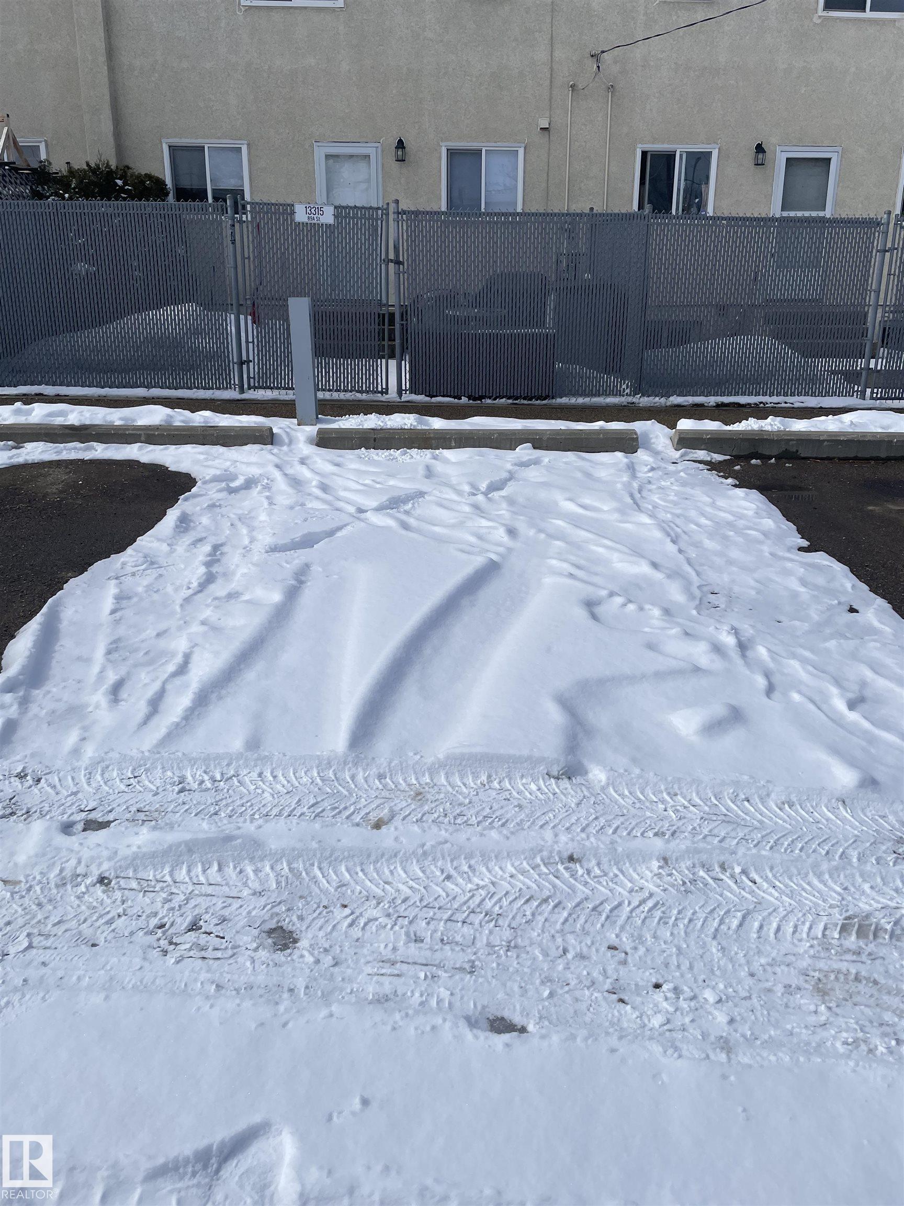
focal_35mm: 26
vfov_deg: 67.3
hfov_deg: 53.1
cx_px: 452
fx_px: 905
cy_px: 603
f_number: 1.6
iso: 32
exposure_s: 1/10753
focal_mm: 4.2
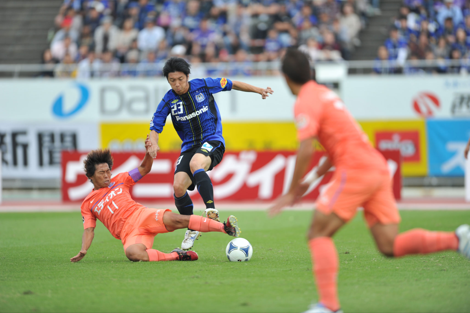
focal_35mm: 400
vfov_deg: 3.4
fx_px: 5219
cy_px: 156
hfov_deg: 5.2
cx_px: 235
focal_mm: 400
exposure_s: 1/1600
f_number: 2.8
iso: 400
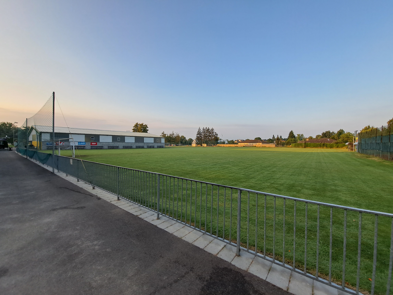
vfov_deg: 89.9
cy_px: 148
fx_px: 148
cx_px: 196
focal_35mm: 13
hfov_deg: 106.2
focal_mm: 1.74
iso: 50
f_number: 2.2
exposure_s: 1/256
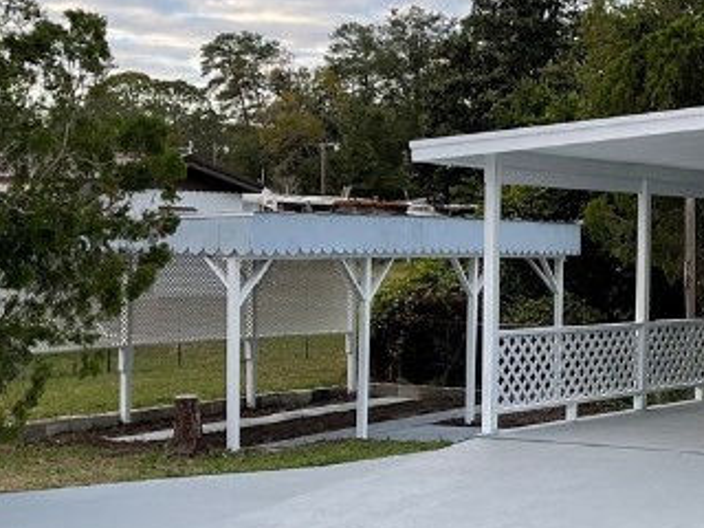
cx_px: 750
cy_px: 312
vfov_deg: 18.4
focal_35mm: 80
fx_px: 1627
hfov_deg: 23.1
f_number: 1.6
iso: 32
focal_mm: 5.1
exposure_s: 1/326
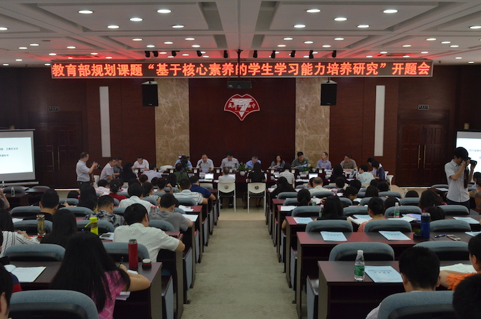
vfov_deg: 36.7
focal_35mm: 36
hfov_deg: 53.2
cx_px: 240
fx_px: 480
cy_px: 160
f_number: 7.1
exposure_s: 1/50
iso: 1600
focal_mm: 24
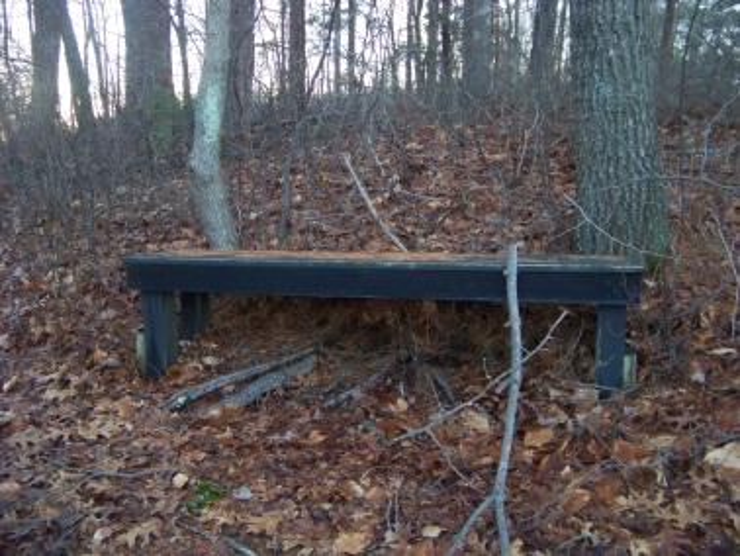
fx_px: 770
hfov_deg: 51.3
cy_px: 278
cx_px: 370
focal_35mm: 36
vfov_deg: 39.7
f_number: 2.8
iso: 214
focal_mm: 5.85
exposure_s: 1/30
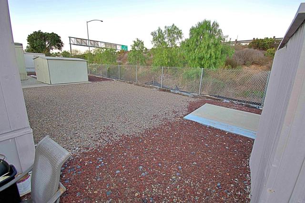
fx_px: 127
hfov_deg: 100.4
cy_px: 102
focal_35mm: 15
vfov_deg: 77.4
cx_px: 152
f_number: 4.5
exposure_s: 1/50
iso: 400
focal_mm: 10
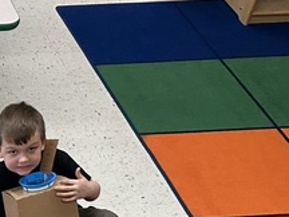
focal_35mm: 114
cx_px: -301
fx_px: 952
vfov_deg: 12.2
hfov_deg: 14.2
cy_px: 356
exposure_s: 1/120
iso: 160
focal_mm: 6.86
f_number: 1.78
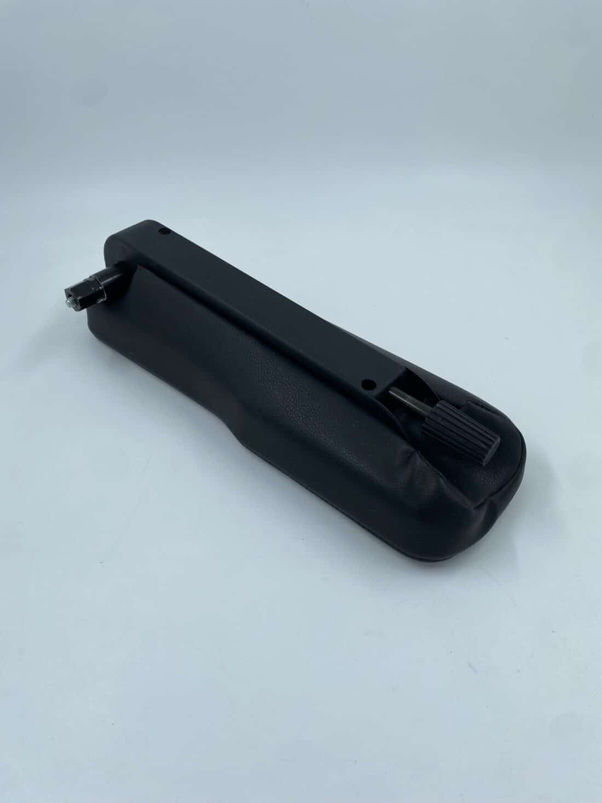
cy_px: 402
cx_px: 301
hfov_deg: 53.1
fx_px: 603
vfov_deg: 67.3
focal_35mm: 26
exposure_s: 1/693
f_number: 1.8
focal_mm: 4.25
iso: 32
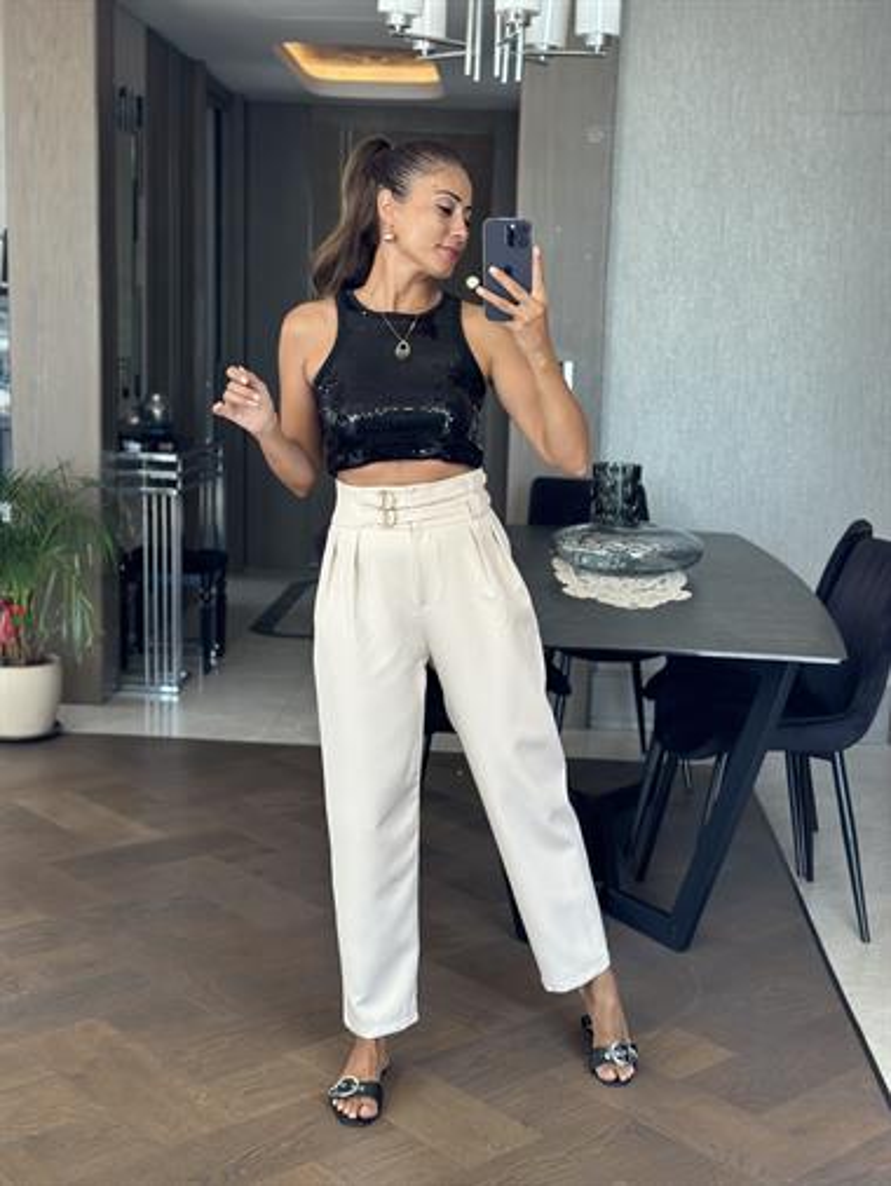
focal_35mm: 48
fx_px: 1646
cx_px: 446
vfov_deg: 39.6
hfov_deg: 30.3
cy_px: 593
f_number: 1.78
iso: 100
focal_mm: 6.86
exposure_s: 1/121
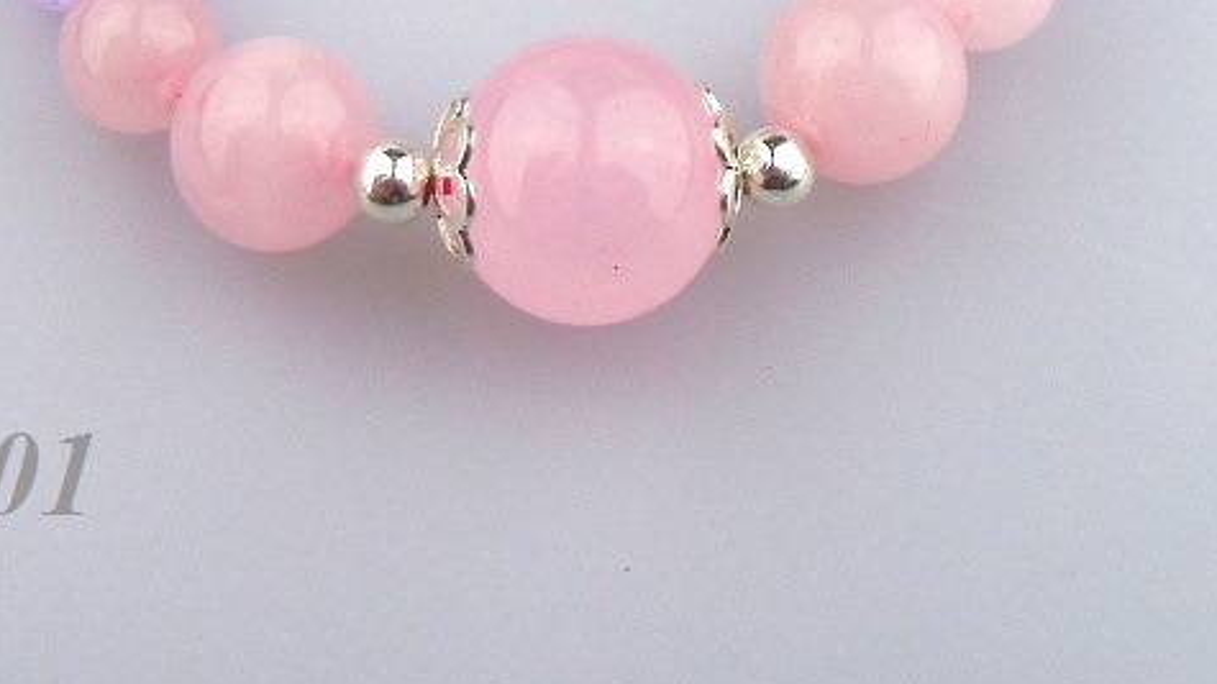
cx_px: 489
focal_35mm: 74
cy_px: -289
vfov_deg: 15.3
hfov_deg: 28.5
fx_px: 2388
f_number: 3.9
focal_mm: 5.1
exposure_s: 1/125
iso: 64
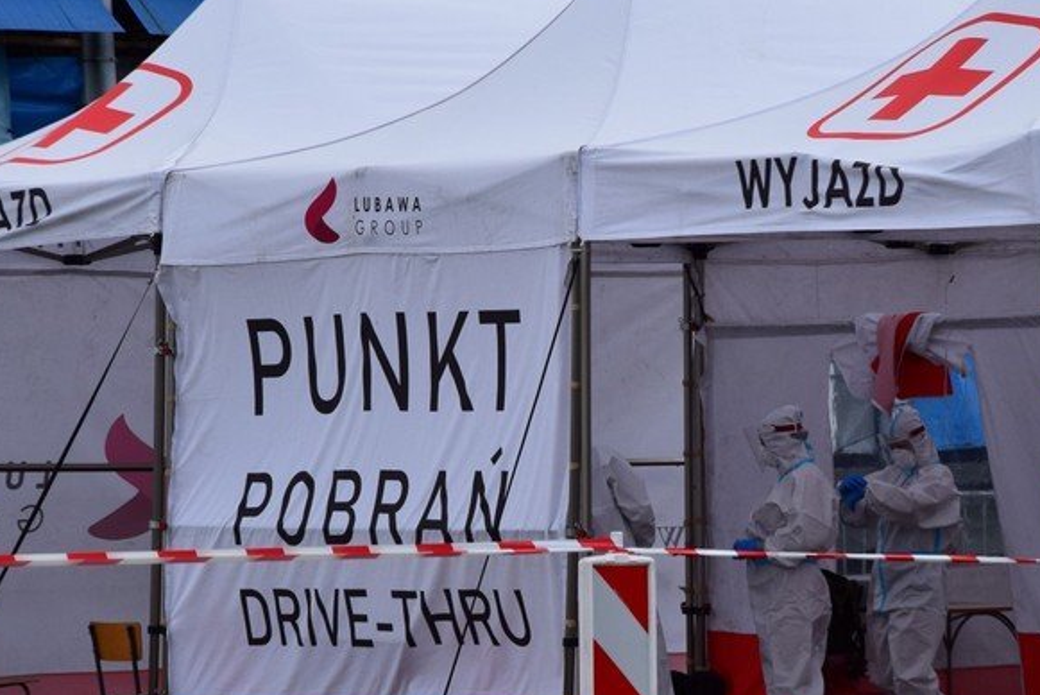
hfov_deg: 8.4
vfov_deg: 5.6
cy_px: 423
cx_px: 695
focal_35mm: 244
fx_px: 7046
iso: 400
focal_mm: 105
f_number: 11
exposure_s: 1/500
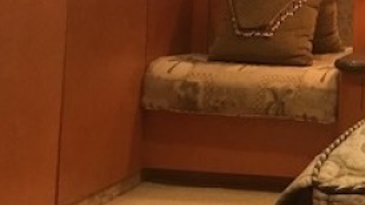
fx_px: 861
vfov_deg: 12.8
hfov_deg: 20.8
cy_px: -112
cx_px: 526
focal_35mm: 89
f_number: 1.8
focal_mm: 3.99
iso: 100
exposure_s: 1/15
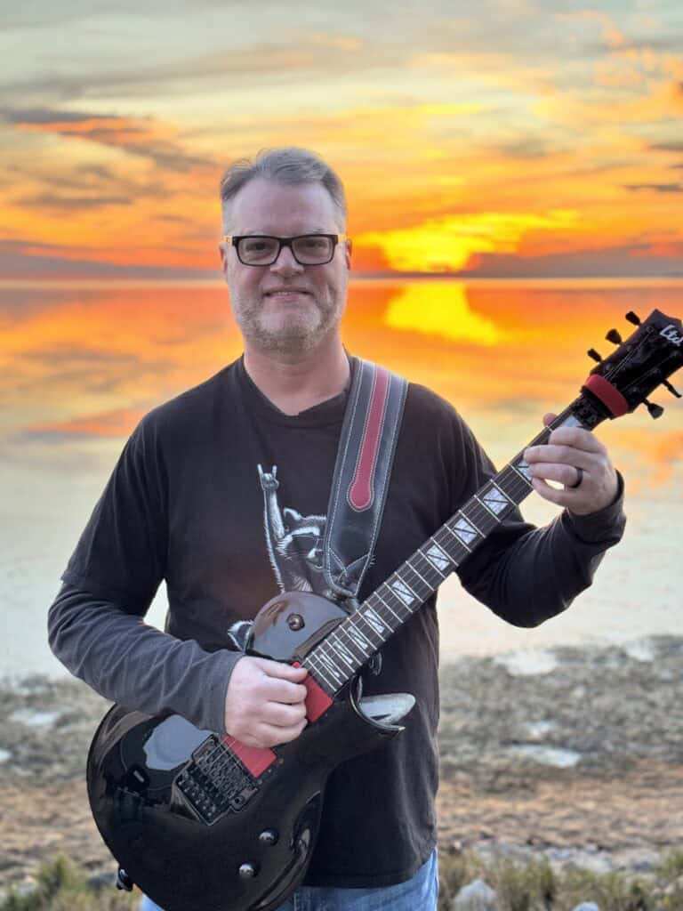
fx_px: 1263
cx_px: 342
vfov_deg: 39.7
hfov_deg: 30.3
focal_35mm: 48
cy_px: 456
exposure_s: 1/121
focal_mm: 6.8
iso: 80
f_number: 1.8
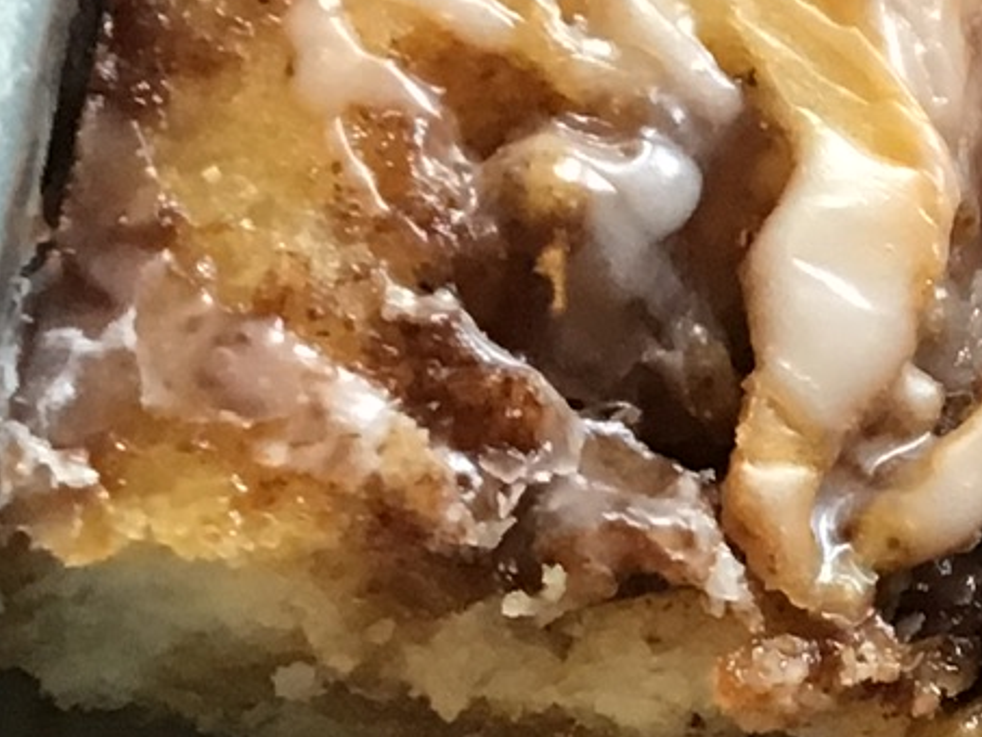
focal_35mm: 140
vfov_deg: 10.5
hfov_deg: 12.9
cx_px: 1697
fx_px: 3973
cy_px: 694
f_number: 2.4
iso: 100
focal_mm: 3.3
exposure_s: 1/30
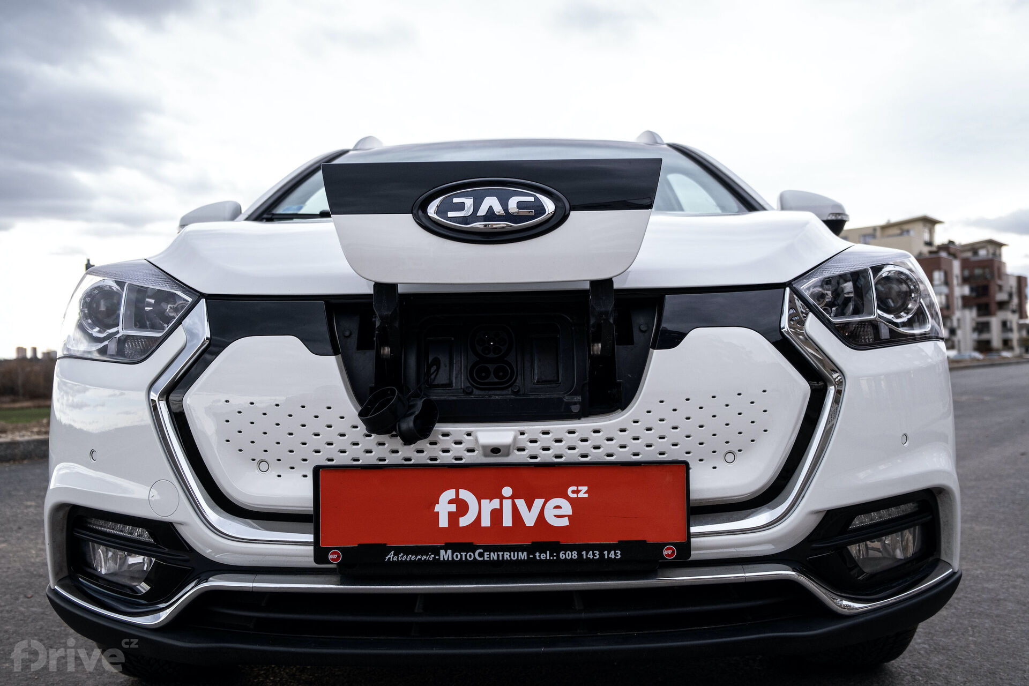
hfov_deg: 60.3
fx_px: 886
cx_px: 514
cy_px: 343
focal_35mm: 31
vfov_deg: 42.3
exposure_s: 1/640
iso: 400
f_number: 3.2
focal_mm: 20.5
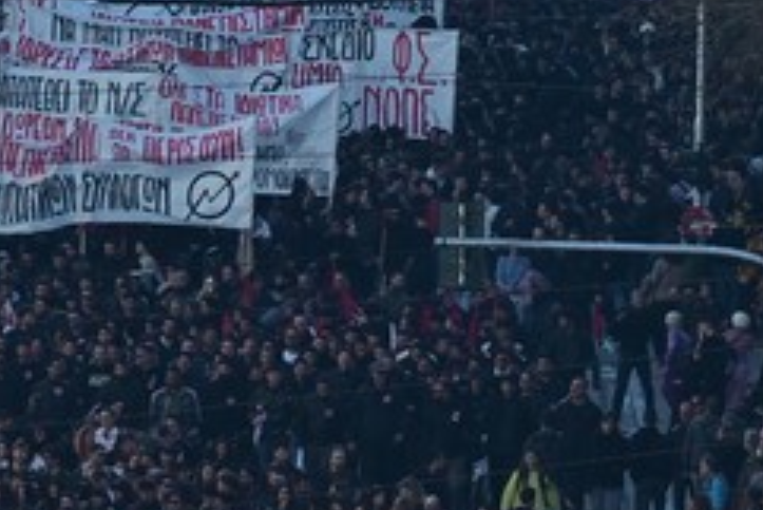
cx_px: 342
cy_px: 963
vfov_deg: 1.0
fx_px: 29244
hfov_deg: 1.5
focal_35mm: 1379
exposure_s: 1/640
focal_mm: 185
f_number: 6.3
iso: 200
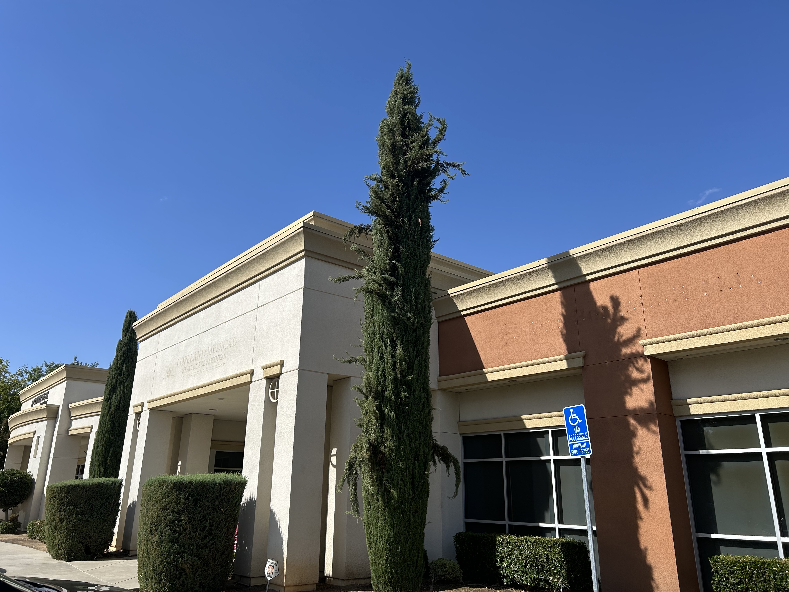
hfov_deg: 67.3
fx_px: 593
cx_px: 394
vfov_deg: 53.1
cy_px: 296
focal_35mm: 26
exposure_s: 1/4274
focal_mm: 5.7
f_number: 1.5
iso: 50
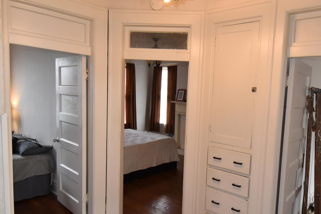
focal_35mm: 28
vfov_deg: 46.5
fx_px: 248
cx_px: 192
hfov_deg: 65.2
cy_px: 120
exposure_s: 1/125
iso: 1000
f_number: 4.8
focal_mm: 11
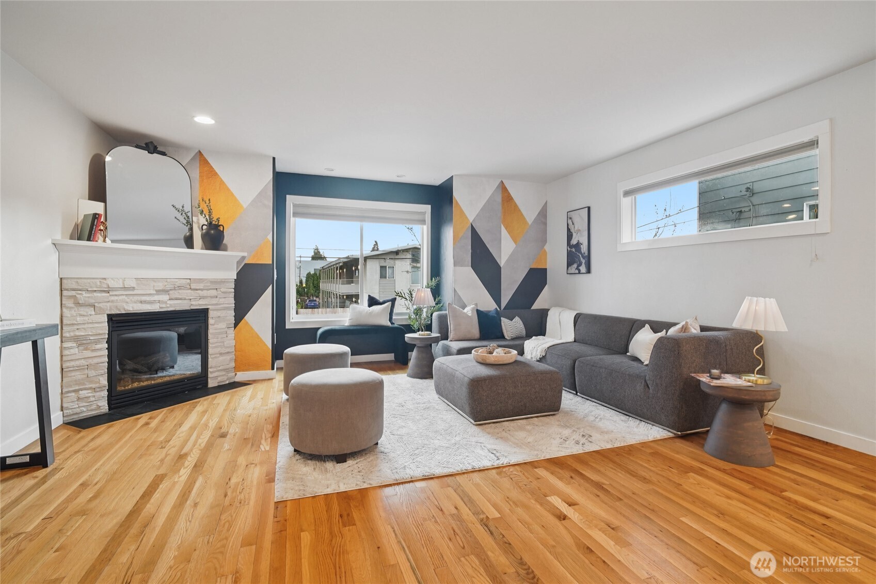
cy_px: 292
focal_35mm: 16
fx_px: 389
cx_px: 438
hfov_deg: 96.7
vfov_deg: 73.7
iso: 1600
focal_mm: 16
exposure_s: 1/25
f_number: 8
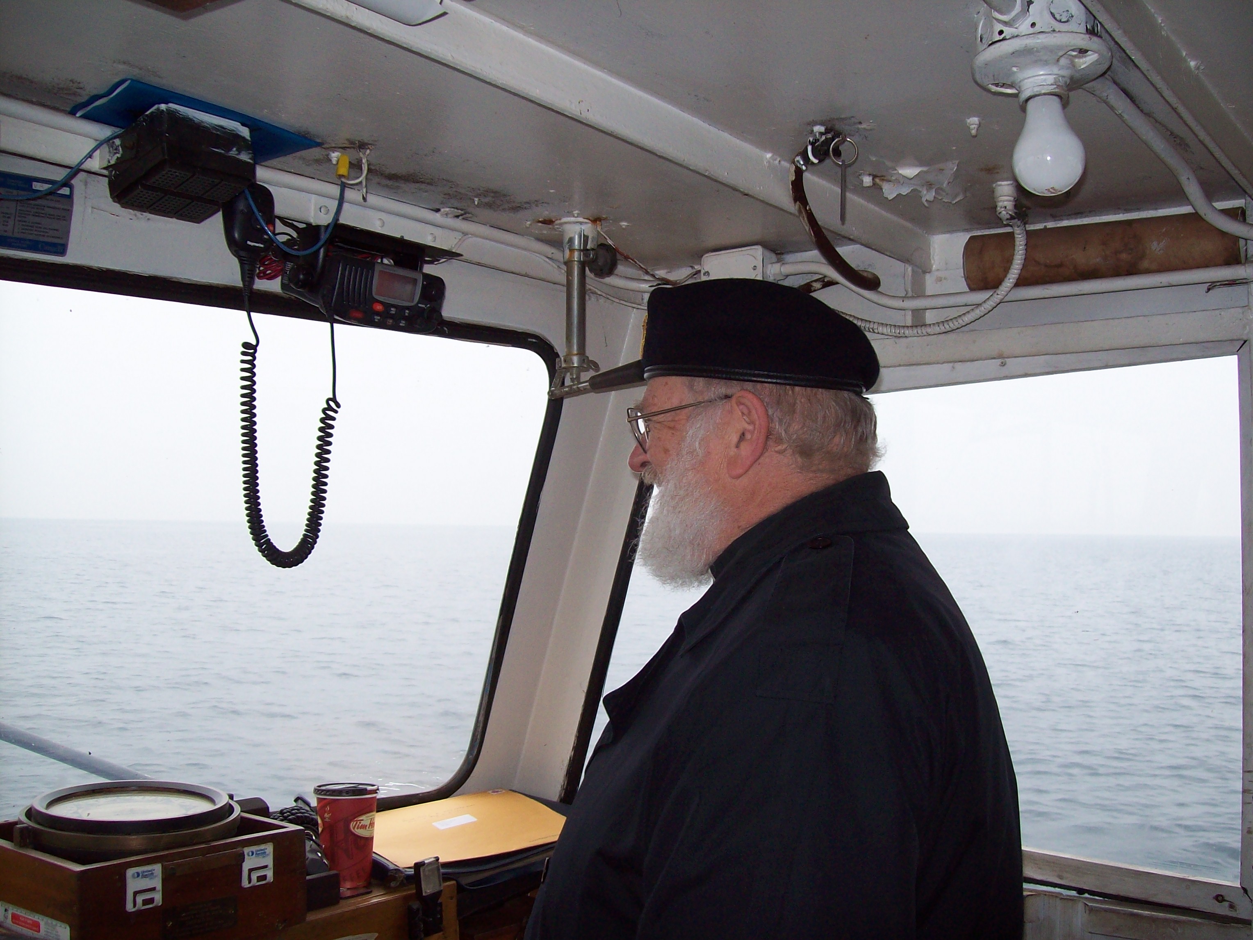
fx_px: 1303
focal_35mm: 36
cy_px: 470
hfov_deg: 51.4
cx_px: 626
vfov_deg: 39.7
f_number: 2.7
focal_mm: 6
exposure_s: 1/153
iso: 80
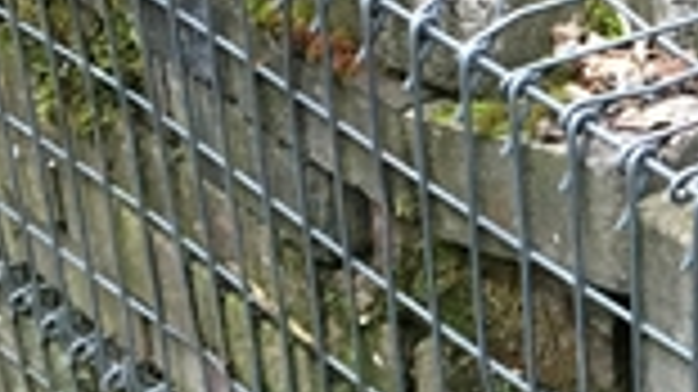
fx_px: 2257
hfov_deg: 16.4
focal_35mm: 122
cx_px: 973
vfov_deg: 9.9
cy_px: 297
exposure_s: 1/17
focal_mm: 4.15
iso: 200
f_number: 2.2
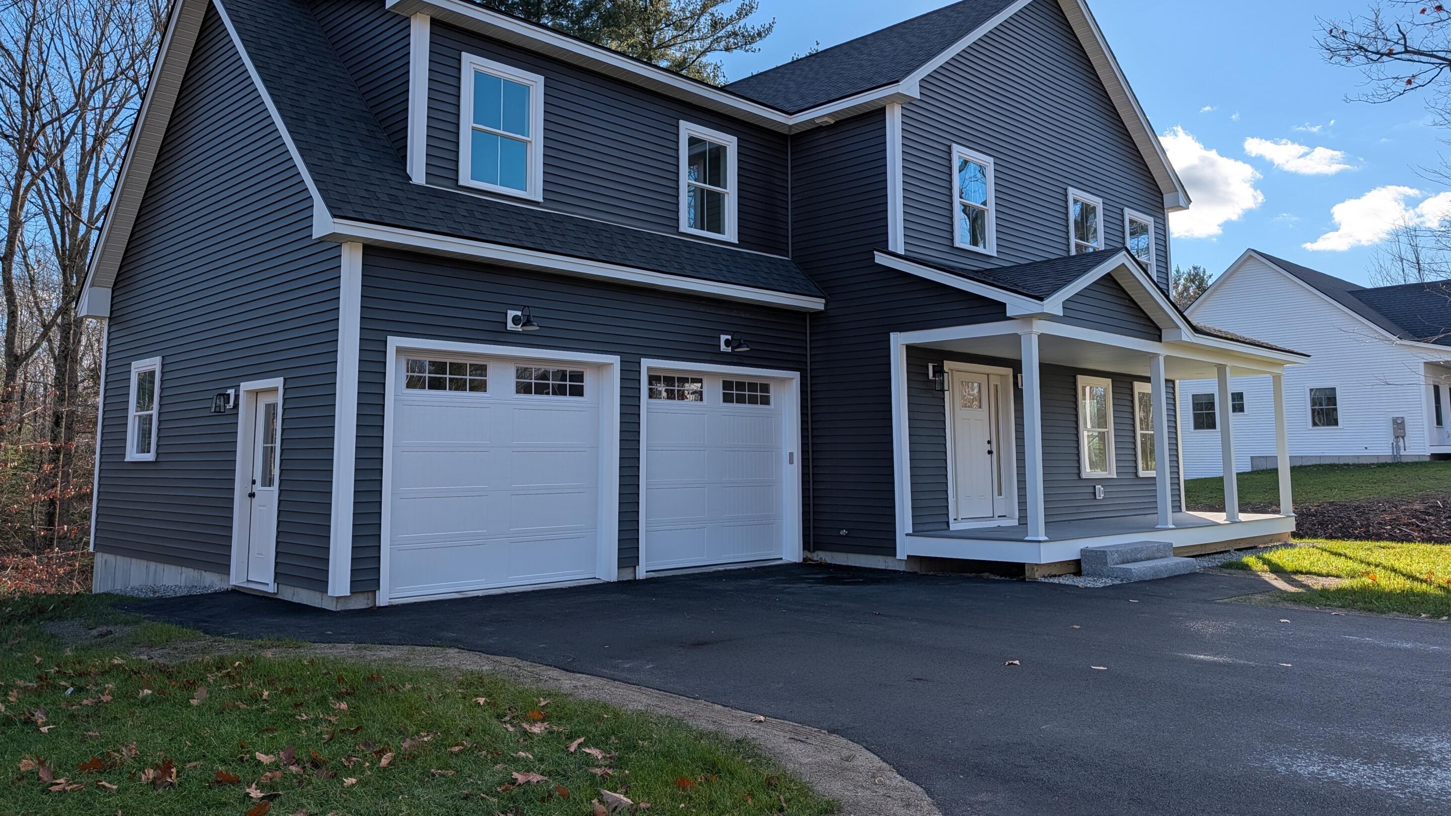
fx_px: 1039
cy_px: 330
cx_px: 711
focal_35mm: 27
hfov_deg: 69.9
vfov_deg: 42.7
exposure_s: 1/1645
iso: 21
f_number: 1.68
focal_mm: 6.9
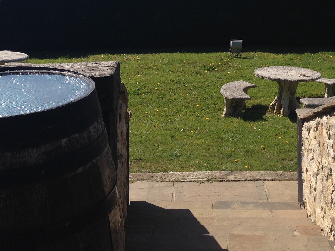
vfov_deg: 20.5
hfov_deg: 27.8
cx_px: 185
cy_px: 14
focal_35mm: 70
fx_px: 677
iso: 50
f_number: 2.4
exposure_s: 1/1695
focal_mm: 4.12
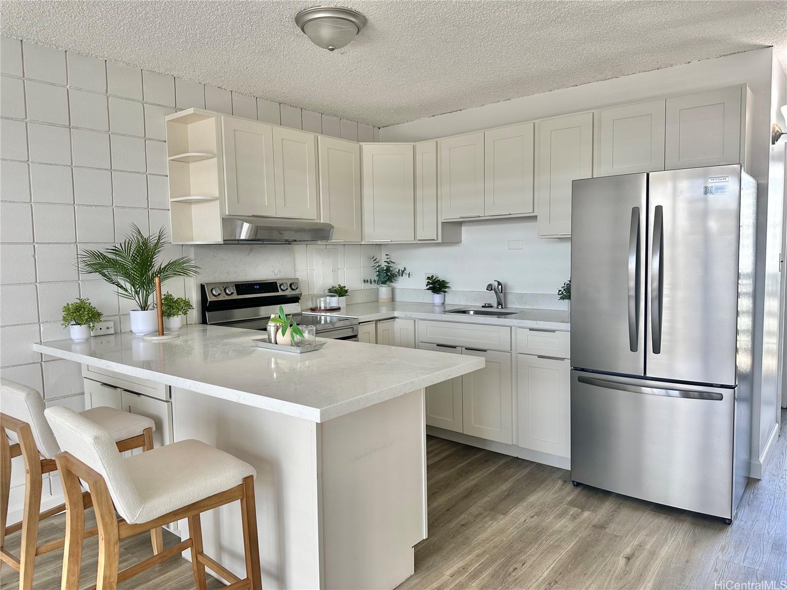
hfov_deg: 71.6
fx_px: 546
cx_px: 394
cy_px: 295
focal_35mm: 24
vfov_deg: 56.8
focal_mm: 6.86
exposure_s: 1/121
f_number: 1.78
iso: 100
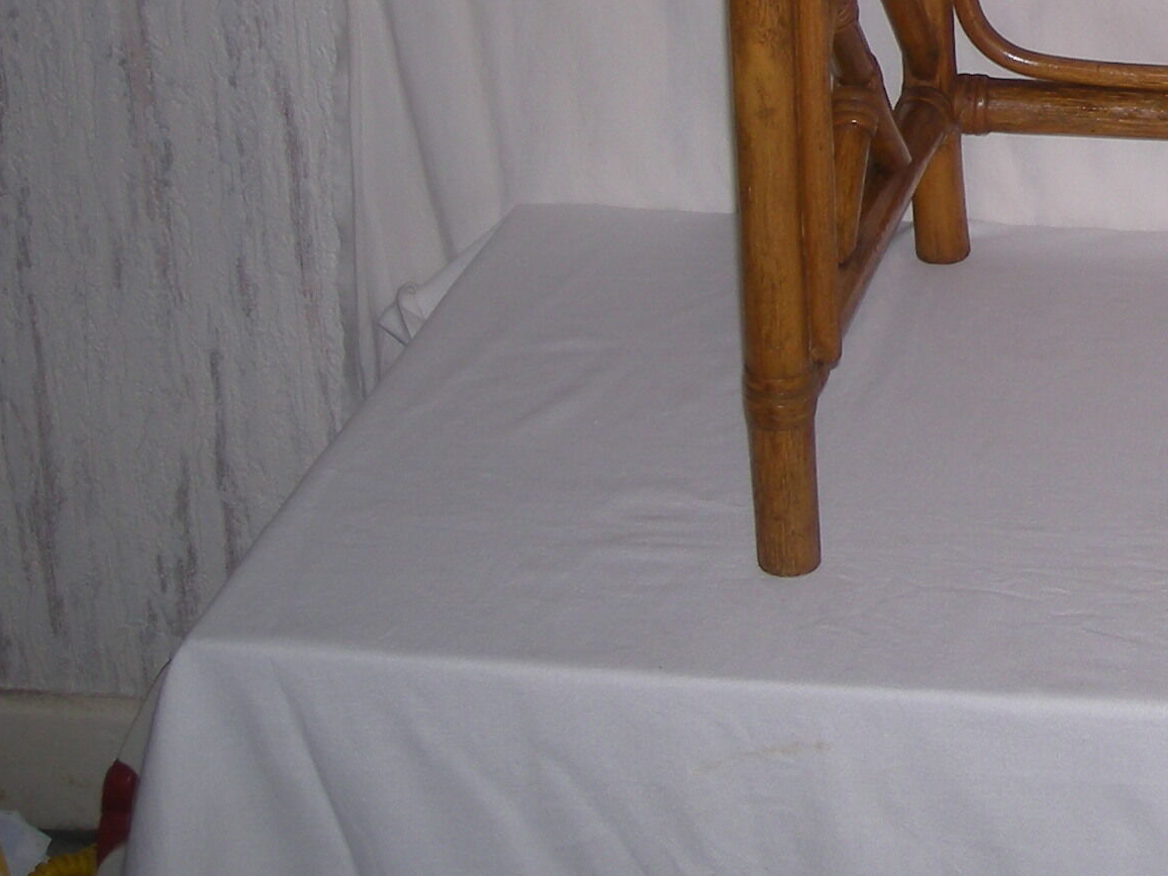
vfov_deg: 15.4
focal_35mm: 93
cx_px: 1394
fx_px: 3138
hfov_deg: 19.8
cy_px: -147
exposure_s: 1/60
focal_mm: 5.7
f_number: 2.8
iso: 50
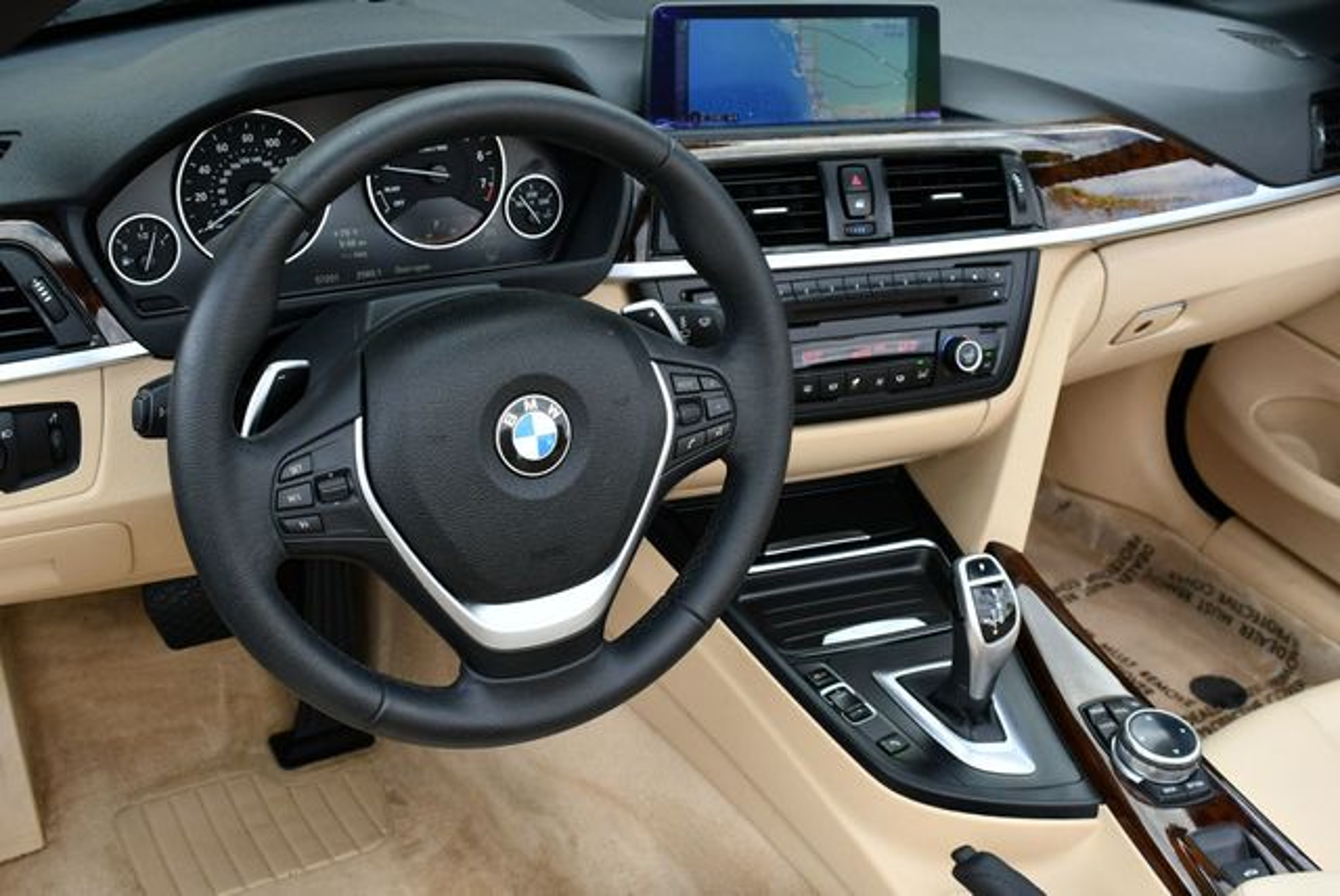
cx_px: 670
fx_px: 1639
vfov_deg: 30.6
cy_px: 448
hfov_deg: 44.5
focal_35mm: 44
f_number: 5.6
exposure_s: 1/250
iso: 400
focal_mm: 22
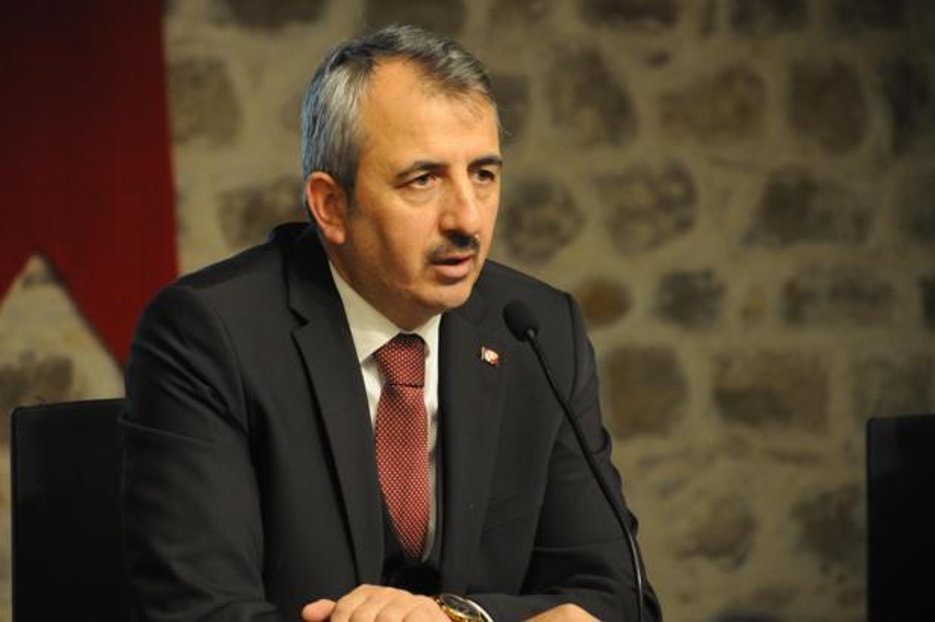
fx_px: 6227
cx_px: 468
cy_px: 311
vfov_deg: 5.7
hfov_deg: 8.6
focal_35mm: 240
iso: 1600
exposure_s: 1/50
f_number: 6.3
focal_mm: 160
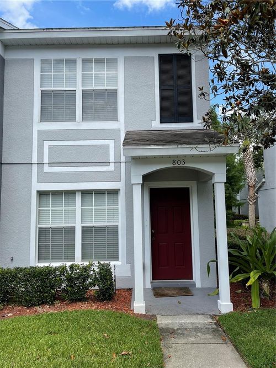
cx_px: 138
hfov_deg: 53.0
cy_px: 184
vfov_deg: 67.3
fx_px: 276
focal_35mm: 26
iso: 32
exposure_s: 1/2083
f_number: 1.6
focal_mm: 5.1
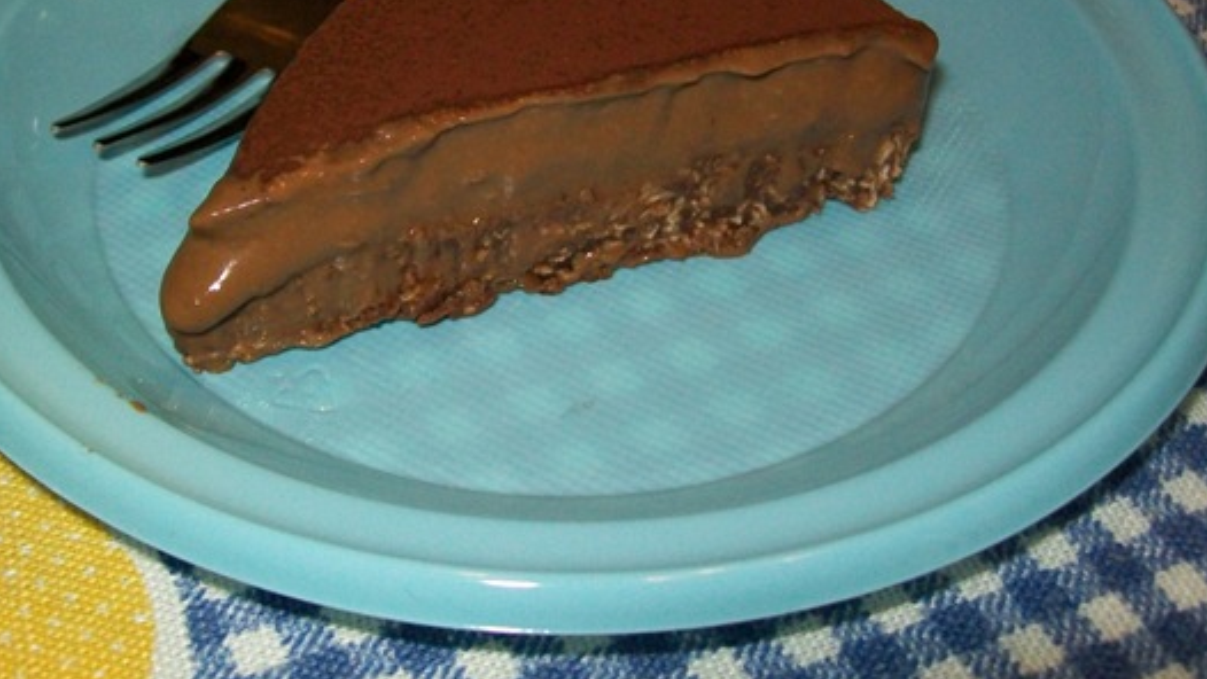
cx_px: 553
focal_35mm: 49
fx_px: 1568
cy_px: 179
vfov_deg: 24.2
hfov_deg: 42.1
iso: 160
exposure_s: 1/60
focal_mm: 6.1
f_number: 2.7
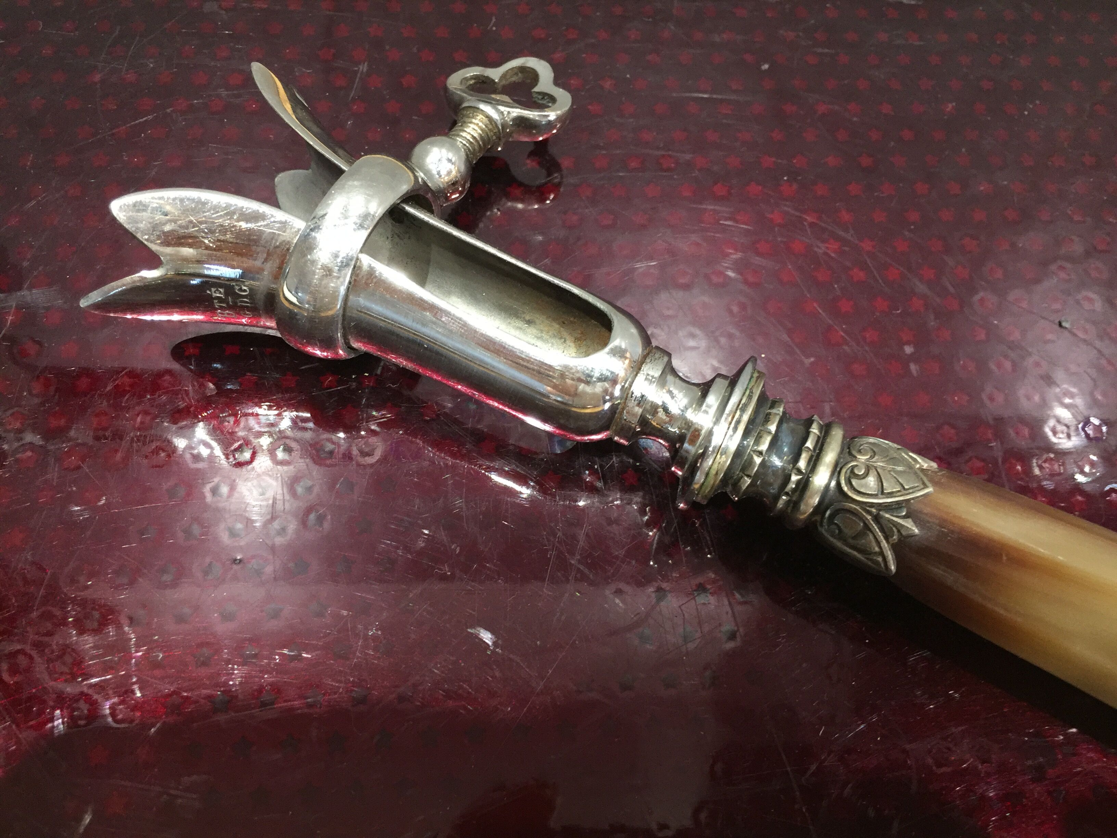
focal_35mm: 29
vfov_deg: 48.2
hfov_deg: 61.7
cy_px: 419
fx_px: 936
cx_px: 558
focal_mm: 4.15
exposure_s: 1/20
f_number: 2.2
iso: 250
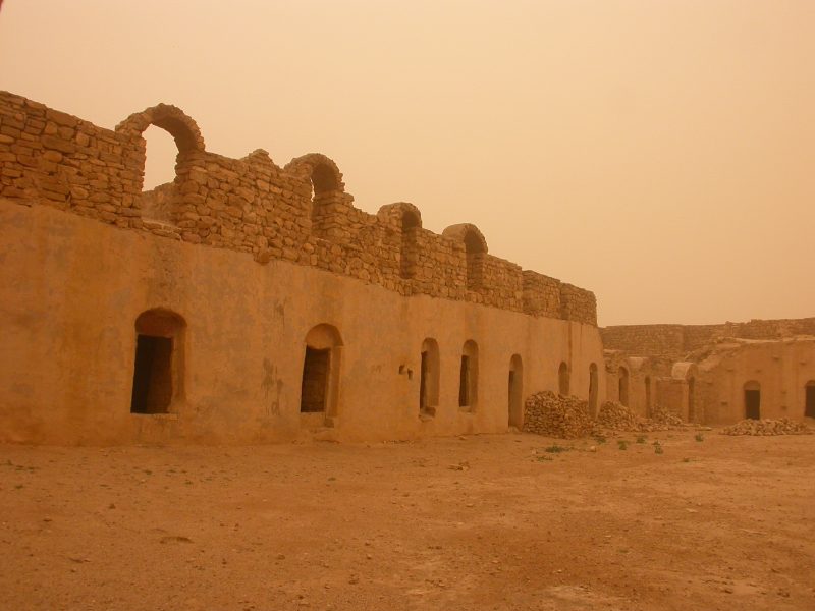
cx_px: 408
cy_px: 306
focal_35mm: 47
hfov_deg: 40.4
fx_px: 1107
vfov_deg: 30.9
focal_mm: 9.8
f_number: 5.7
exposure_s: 1/184
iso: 100
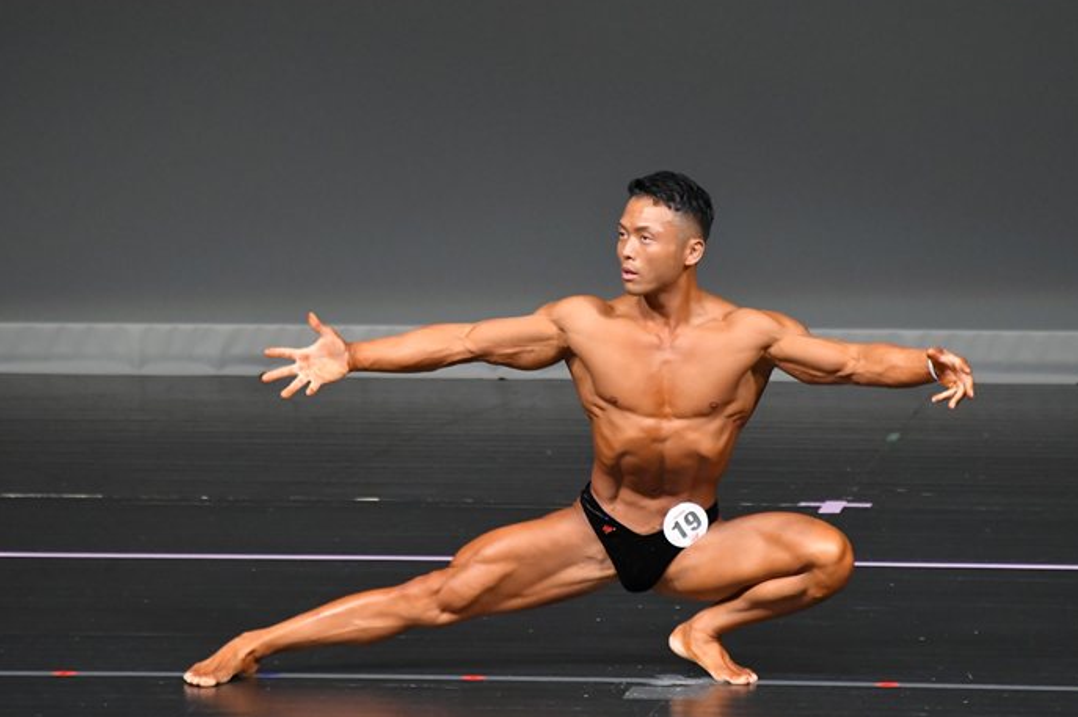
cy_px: 361
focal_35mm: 508
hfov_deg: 4.1
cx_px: 577
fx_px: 15200
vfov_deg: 2.7
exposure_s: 1/400
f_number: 5.6
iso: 4000
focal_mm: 300
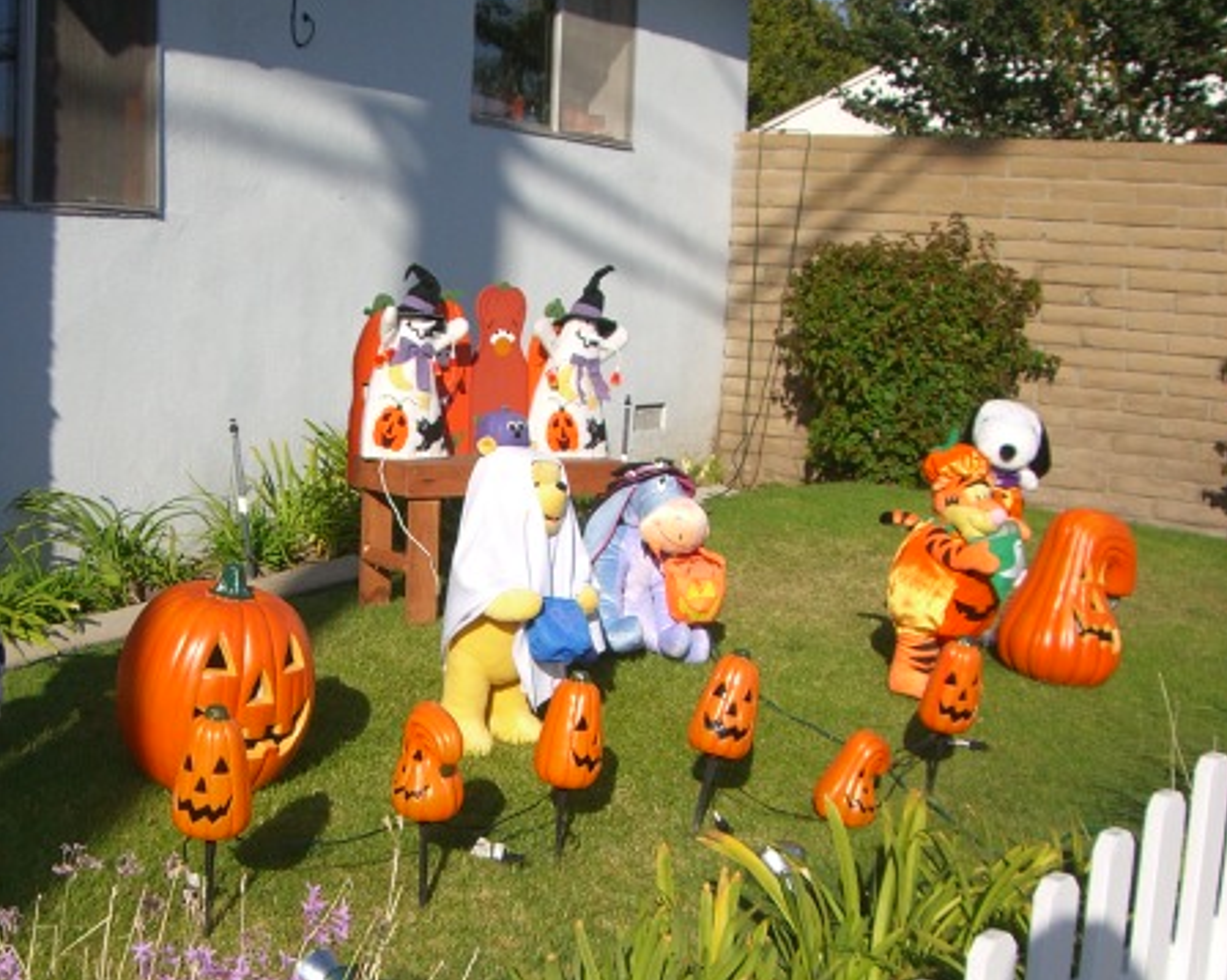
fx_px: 1924
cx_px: 435
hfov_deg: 35.1
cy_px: 613
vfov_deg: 28.5
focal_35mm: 53
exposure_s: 1/800
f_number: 4.3
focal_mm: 6.2
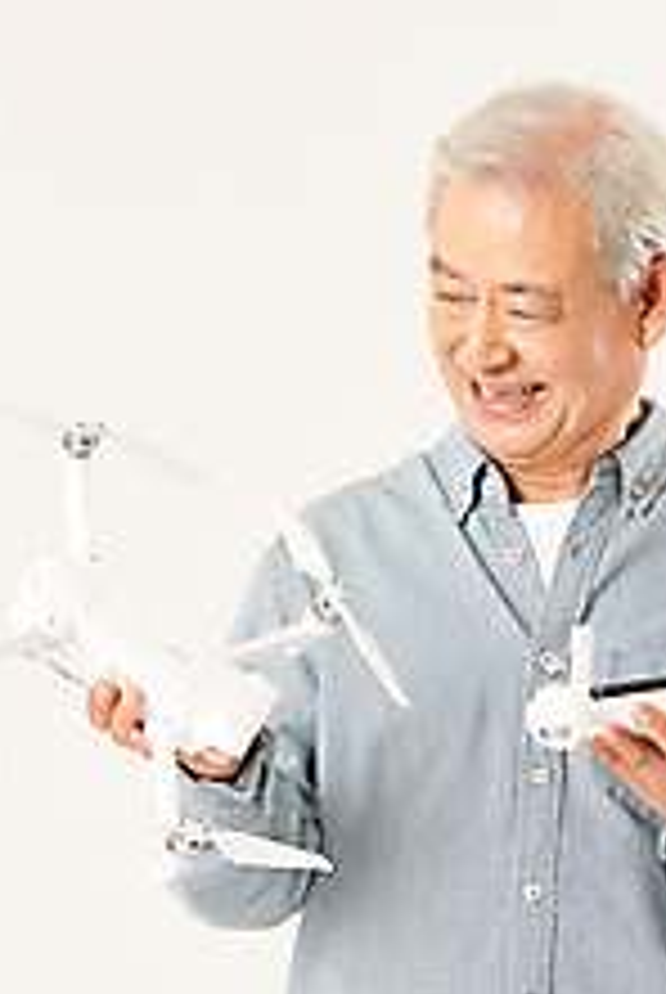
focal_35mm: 298
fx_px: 8243
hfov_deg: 4.6
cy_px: 603
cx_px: 403
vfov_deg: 6.9
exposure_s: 1/125
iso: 100
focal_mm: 165
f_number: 8
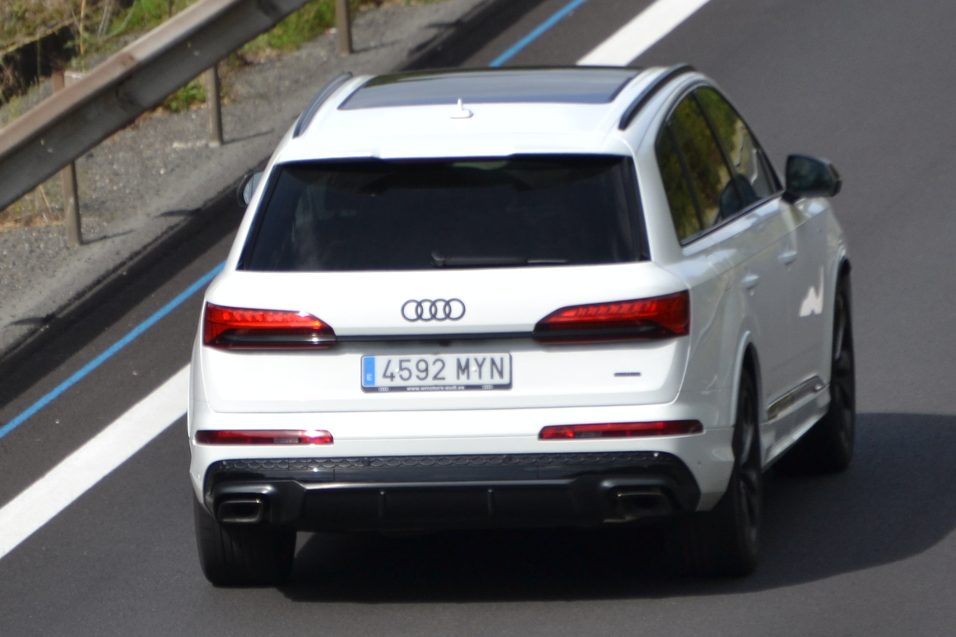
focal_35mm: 300
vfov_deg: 4.6
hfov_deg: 6.9
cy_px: 318
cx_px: 478
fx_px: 7966
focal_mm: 200
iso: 200
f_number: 5.6
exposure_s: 1/1000
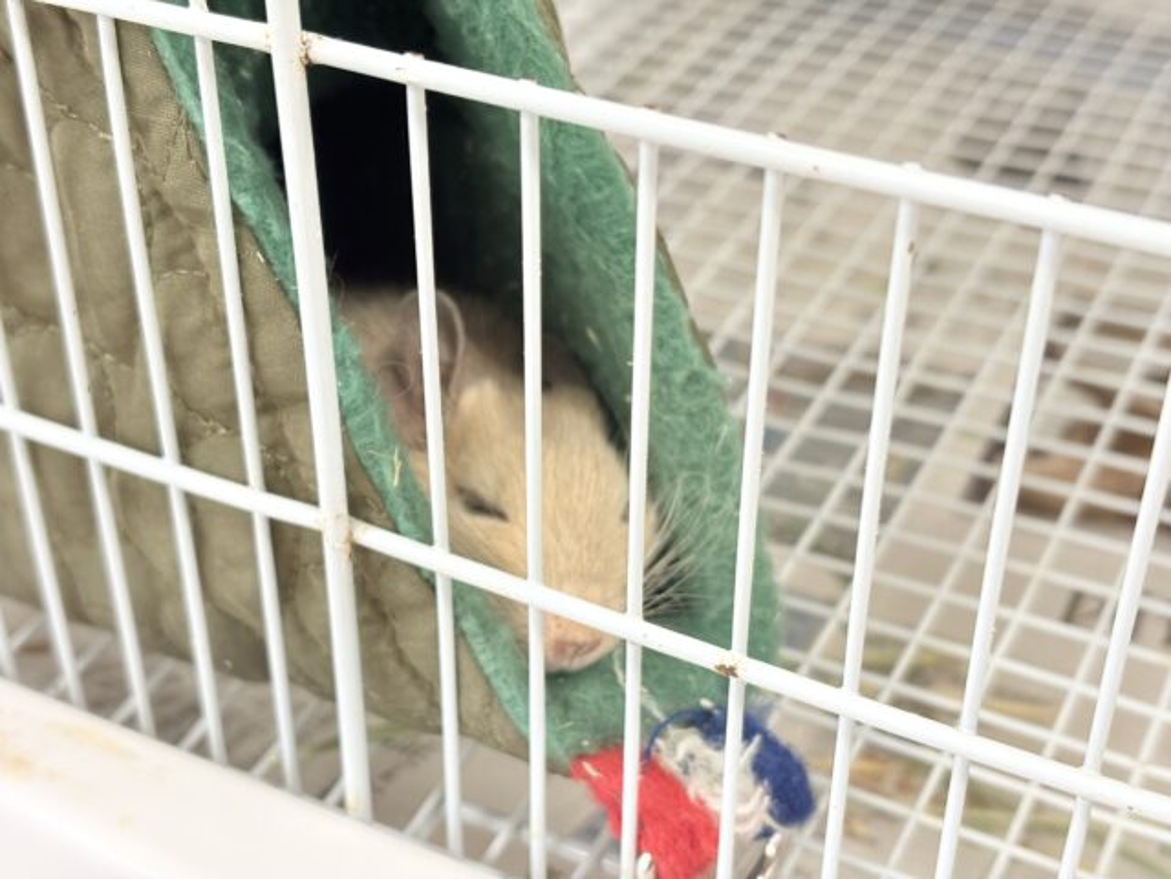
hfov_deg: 36.8
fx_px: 1759
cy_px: 440
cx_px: 586
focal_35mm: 52
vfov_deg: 28.0
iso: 125
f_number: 1.6
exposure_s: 1/50
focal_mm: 5.96
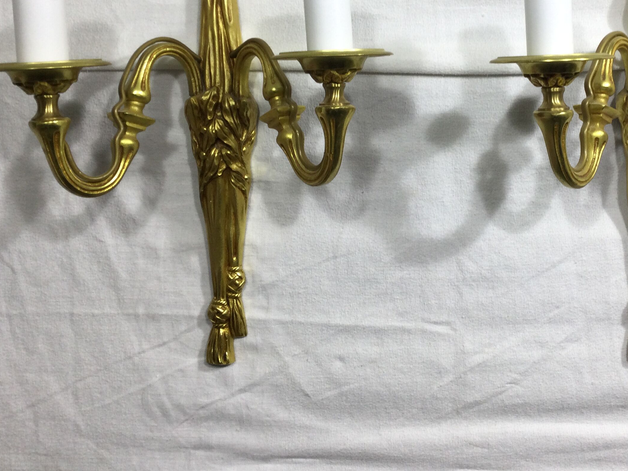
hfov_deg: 39.0
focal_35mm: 48
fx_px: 871
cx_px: 436
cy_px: 121
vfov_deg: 29.8
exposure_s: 1/50
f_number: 2.4
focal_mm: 3.3
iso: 32
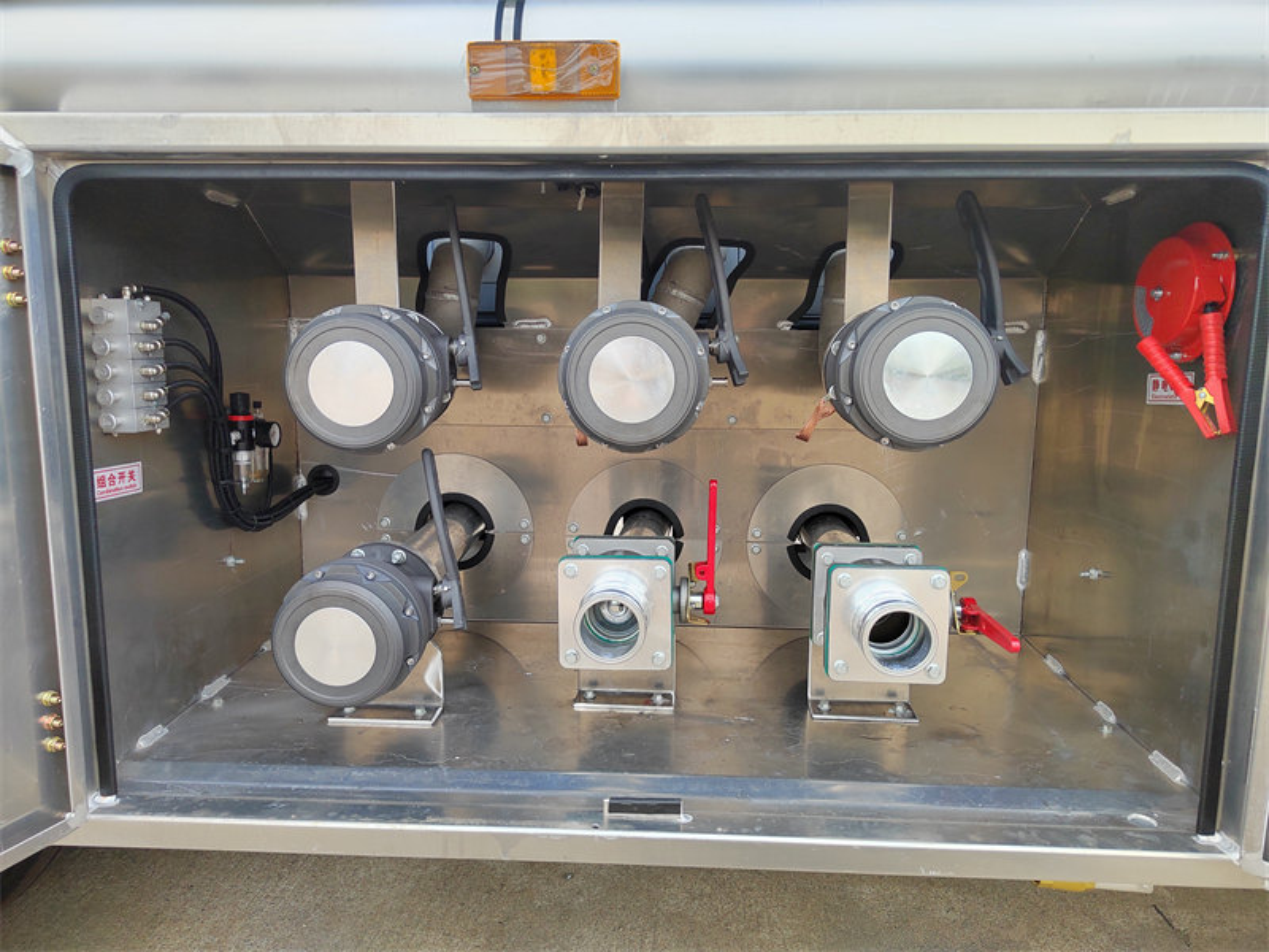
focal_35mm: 23
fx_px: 843
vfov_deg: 58.9
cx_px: 634
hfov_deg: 73.9
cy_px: 476
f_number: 1.9
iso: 100
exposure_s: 1/256
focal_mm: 5.52
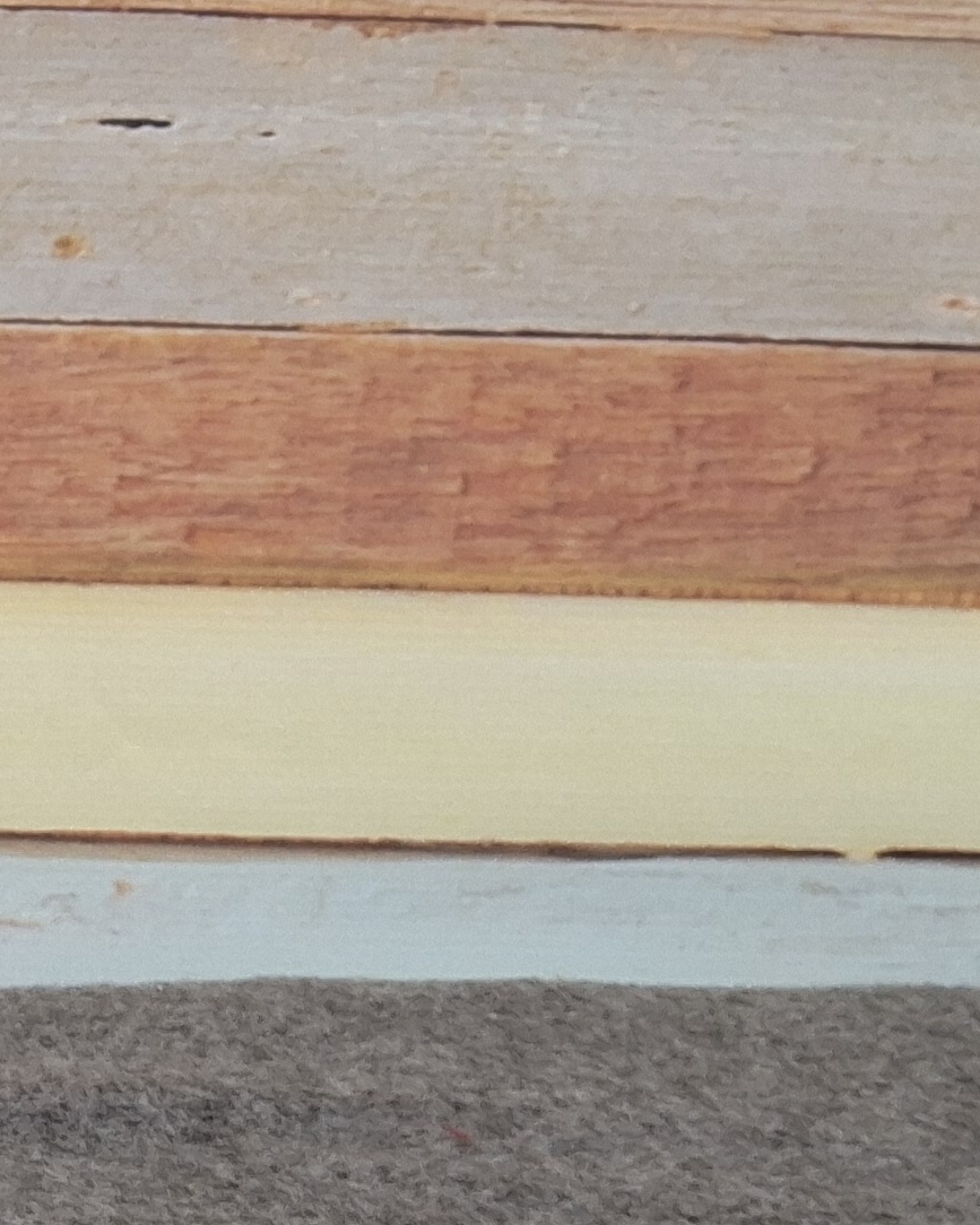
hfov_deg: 18.9
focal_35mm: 72
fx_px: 2611
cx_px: -459
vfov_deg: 25.4
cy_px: 1145
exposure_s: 1/40
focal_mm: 3.08
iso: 160
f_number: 2
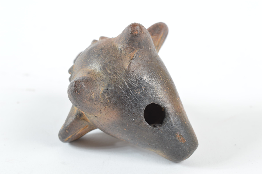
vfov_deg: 16.5
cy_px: 87
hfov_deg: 24.6
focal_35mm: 82
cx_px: 131
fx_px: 600
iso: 100
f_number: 11
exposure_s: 1/100
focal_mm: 55
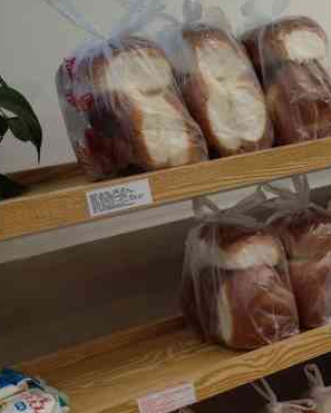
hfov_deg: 25.7
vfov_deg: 32.6
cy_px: 390
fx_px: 661
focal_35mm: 54
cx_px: 377
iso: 200
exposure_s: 1/50
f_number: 2.2
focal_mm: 3.81
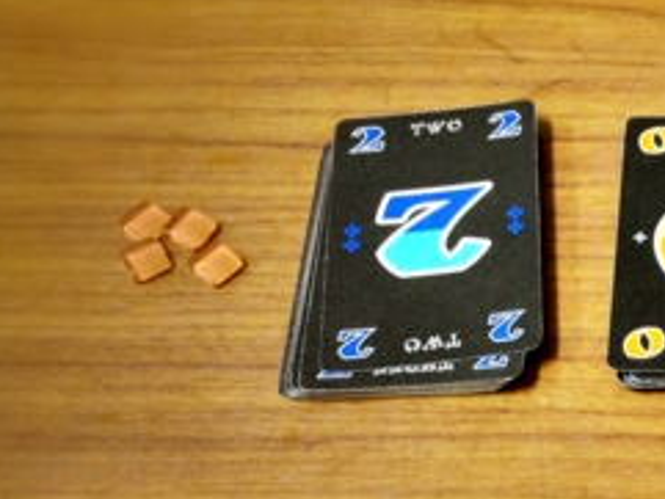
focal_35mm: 93
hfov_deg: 19.5
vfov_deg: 15.8
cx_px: 853
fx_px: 1787
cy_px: 414
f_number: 2.4
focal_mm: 4.28
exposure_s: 1/20
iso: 64
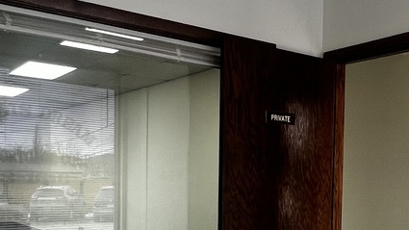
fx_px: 521
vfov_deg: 24.2
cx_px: 342
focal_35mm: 48
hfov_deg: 40.7
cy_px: 209
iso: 64
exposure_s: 1/120
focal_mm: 1.57
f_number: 1.8
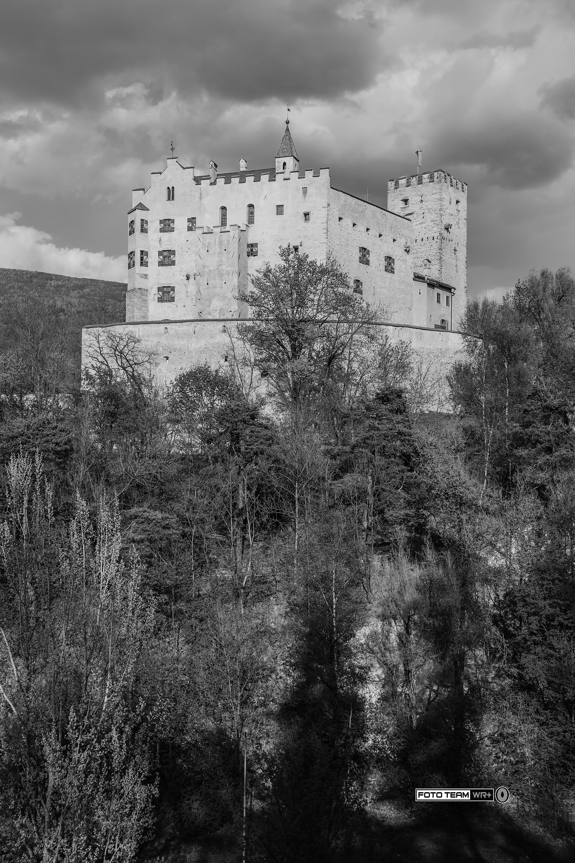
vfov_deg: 48.5
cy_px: 432
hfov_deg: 33.4
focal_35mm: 40
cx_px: 288
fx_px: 958
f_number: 8
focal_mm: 40
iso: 100
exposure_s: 1/250
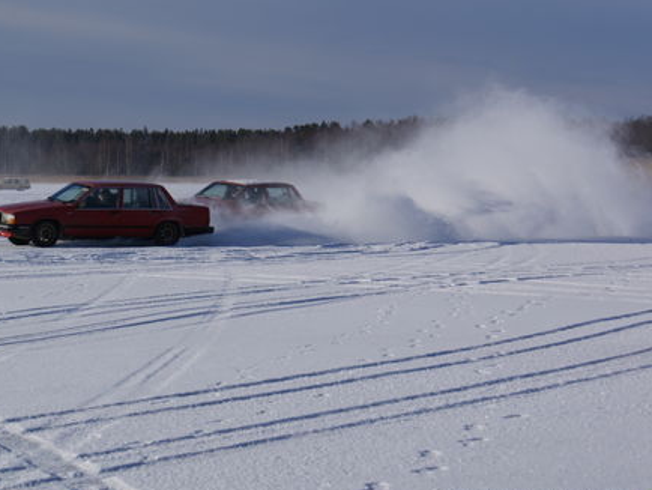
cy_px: 197
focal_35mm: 149
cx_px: 221
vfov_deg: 10.0
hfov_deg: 13.2
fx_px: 2808
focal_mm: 70
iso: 100
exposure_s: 1/400
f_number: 10
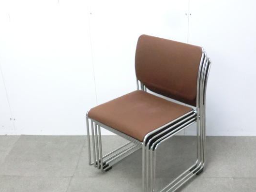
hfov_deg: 41.1
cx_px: 153
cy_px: 103
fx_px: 340
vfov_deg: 31.5
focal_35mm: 46
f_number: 3.9
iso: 800
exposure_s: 1/25
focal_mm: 6.9
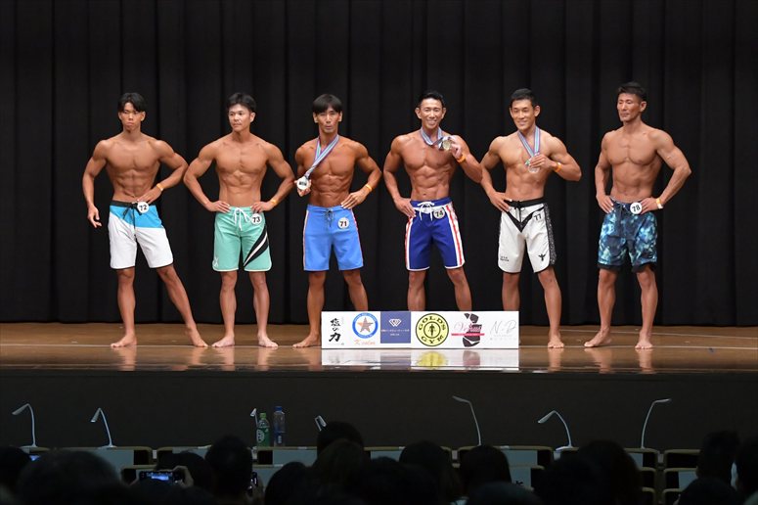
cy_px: 252
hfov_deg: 15.2
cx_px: 379
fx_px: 2841
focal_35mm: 135
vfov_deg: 10.2
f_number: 5.6
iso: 6400
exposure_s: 1/400
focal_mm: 90
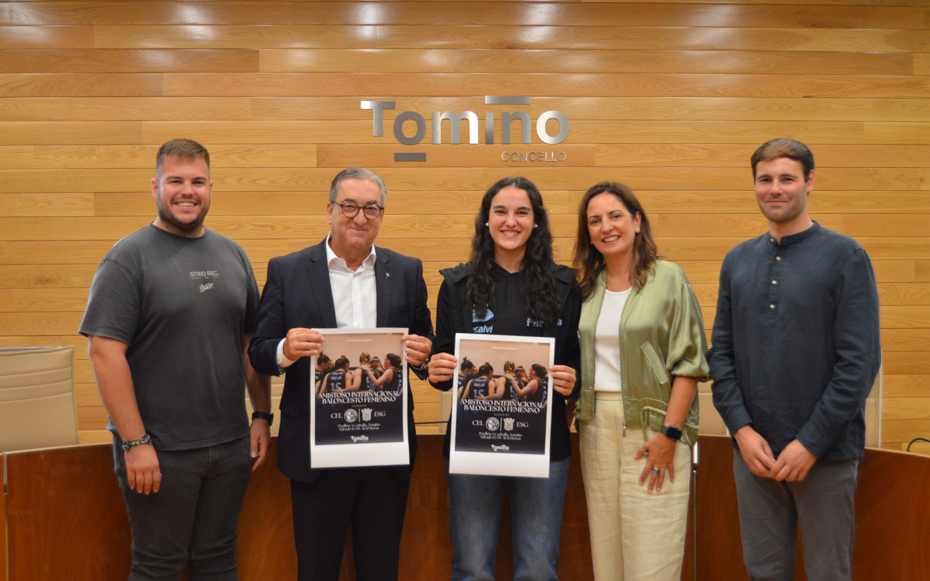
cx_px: 464
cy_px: 291
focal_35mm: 49
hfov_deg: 41.1
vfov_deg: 26.3
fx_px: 1242
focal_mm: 32
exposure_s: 1/60
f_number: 4.5
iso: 1000
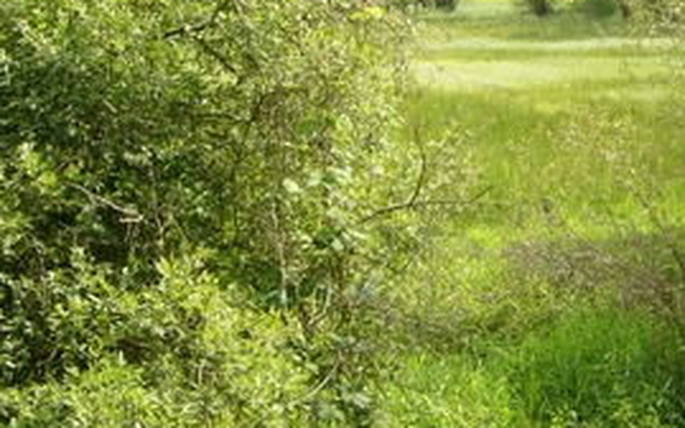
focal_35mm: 85
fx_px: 1586
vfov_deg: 15.3
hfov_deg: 24.0
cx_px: 540
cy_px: 127
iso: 100
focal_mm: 6
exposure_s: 1/100
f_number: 8
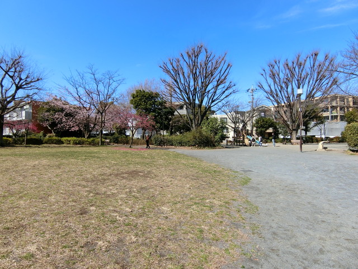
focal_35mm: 19
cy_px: 134
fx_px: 196
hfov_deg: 84.7
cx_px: 179
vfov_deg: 68.7
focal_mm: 4.06
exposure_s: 1/250
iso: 80
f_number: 6.9
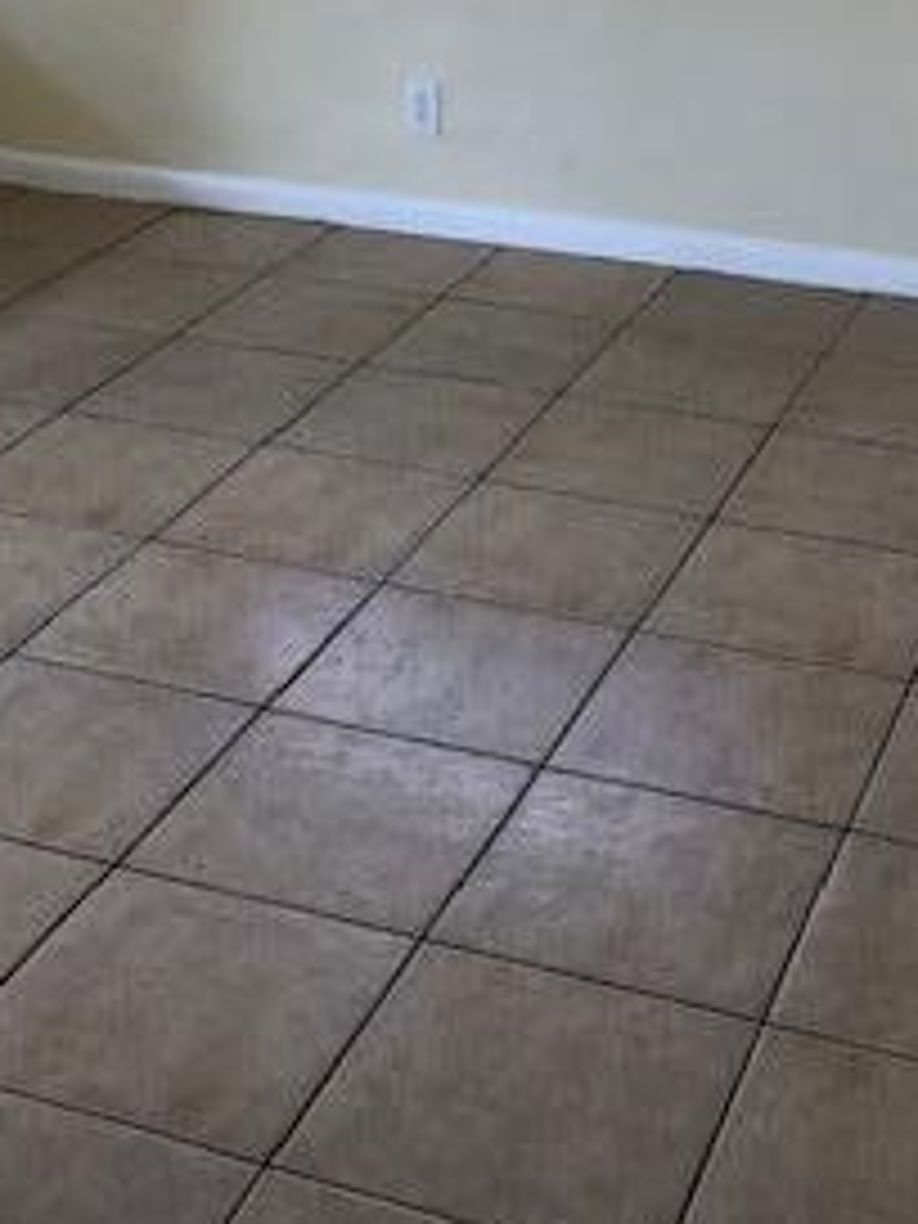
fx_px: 2334
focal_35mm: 66
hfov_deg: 22.3
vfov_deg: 27.4
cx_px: 459
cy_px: -45
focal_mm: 4
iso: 32
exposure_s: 1/120
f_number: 1.8
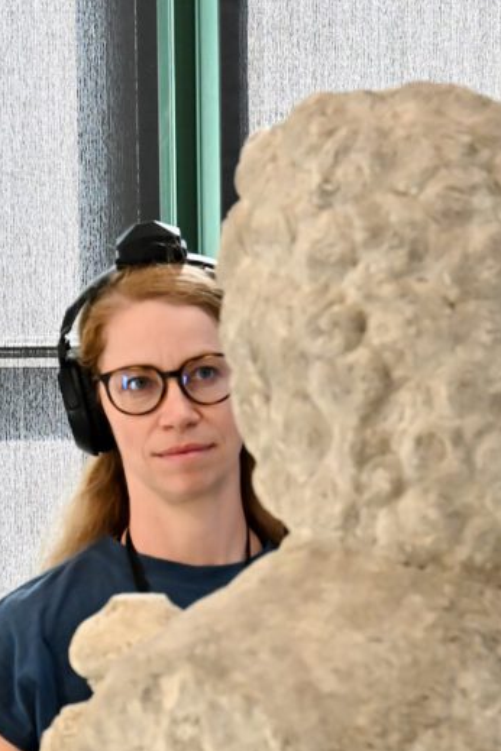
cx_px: 293
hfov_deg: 5.9
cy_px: 491
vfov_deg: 8.8
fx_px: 4863
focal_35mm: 233
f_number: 6.3
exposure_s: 1/50
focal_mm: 110
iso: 6400
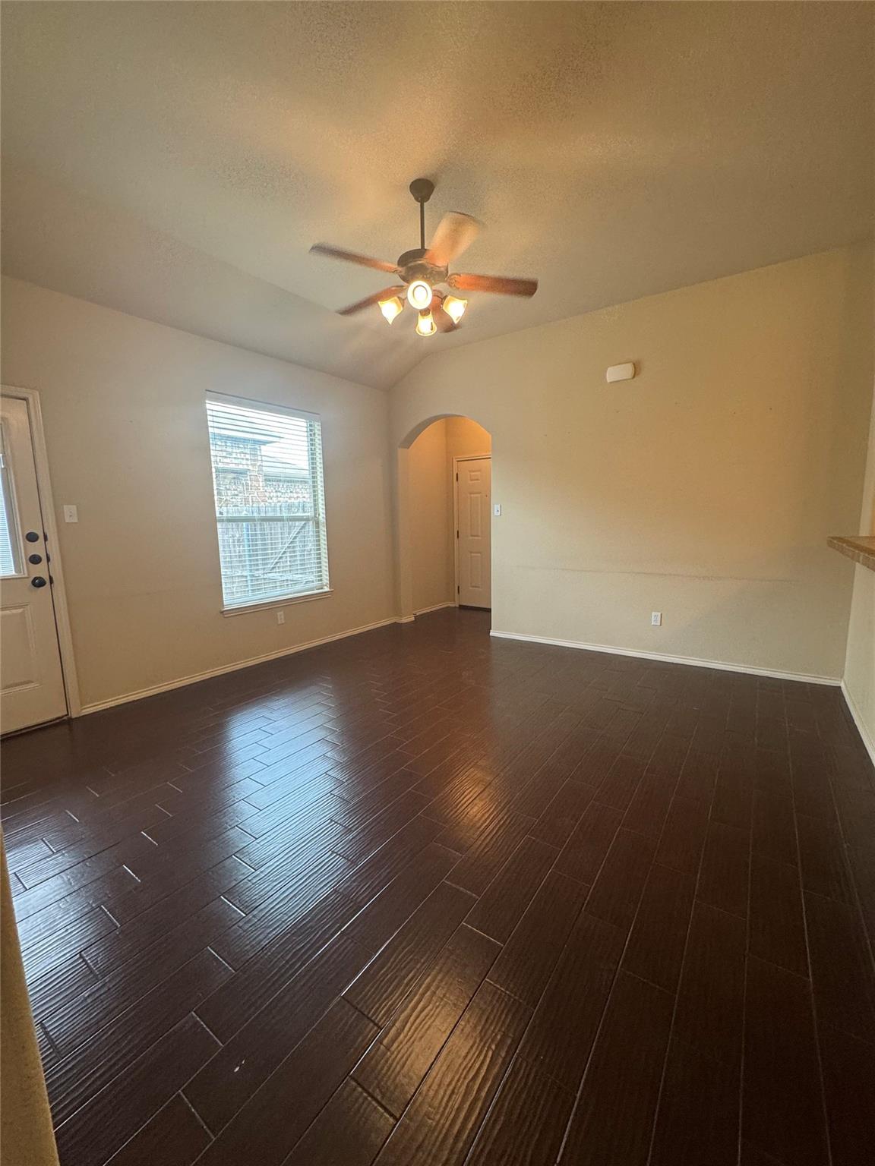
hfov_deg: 85.7
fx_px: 472
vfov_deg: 102.1
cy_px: 583
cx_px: 438
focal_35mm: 14
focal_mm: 2.22
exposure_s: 1/120
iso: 250
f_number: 2.2
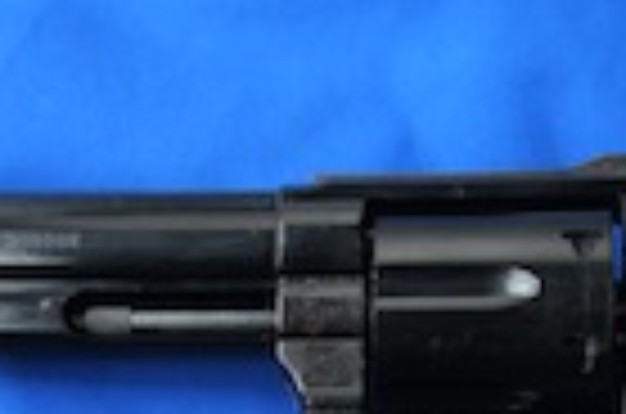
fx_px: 2176
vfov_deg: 10.7
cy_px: 500
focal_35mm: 125
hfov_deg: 16.4
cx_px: 351
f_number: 4
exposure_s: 1/50
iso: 200
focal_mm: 29
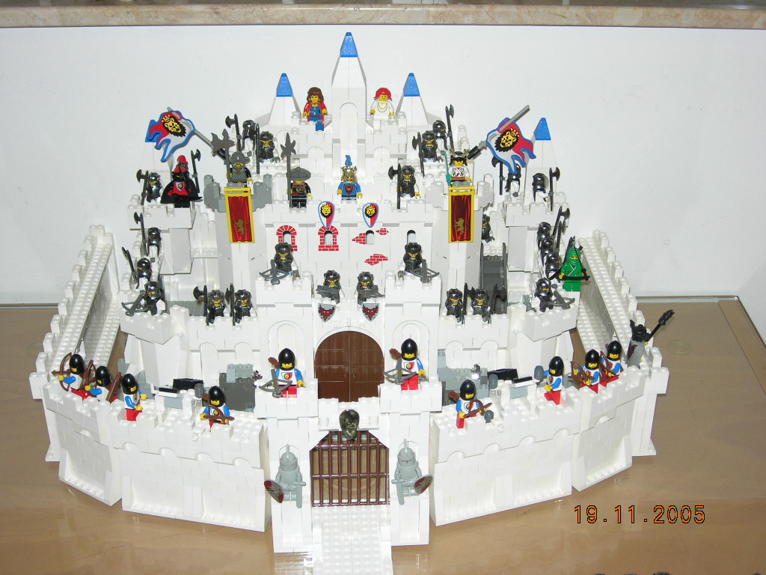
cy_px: 288
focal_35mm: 51
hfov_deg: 37.5
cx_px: 383
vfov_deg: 28.6
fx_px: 1129
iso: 64
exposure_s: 1/60.1
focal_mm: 10.6
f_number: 3.2
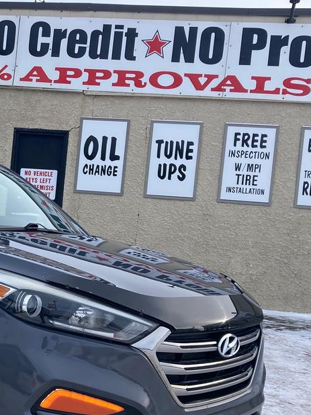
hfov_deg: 23.8
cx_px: -21
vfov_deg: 33.1
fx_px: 695
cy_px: 253
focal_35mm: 58
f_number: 1.8
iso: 20
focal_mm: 3.99
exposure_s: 1/899
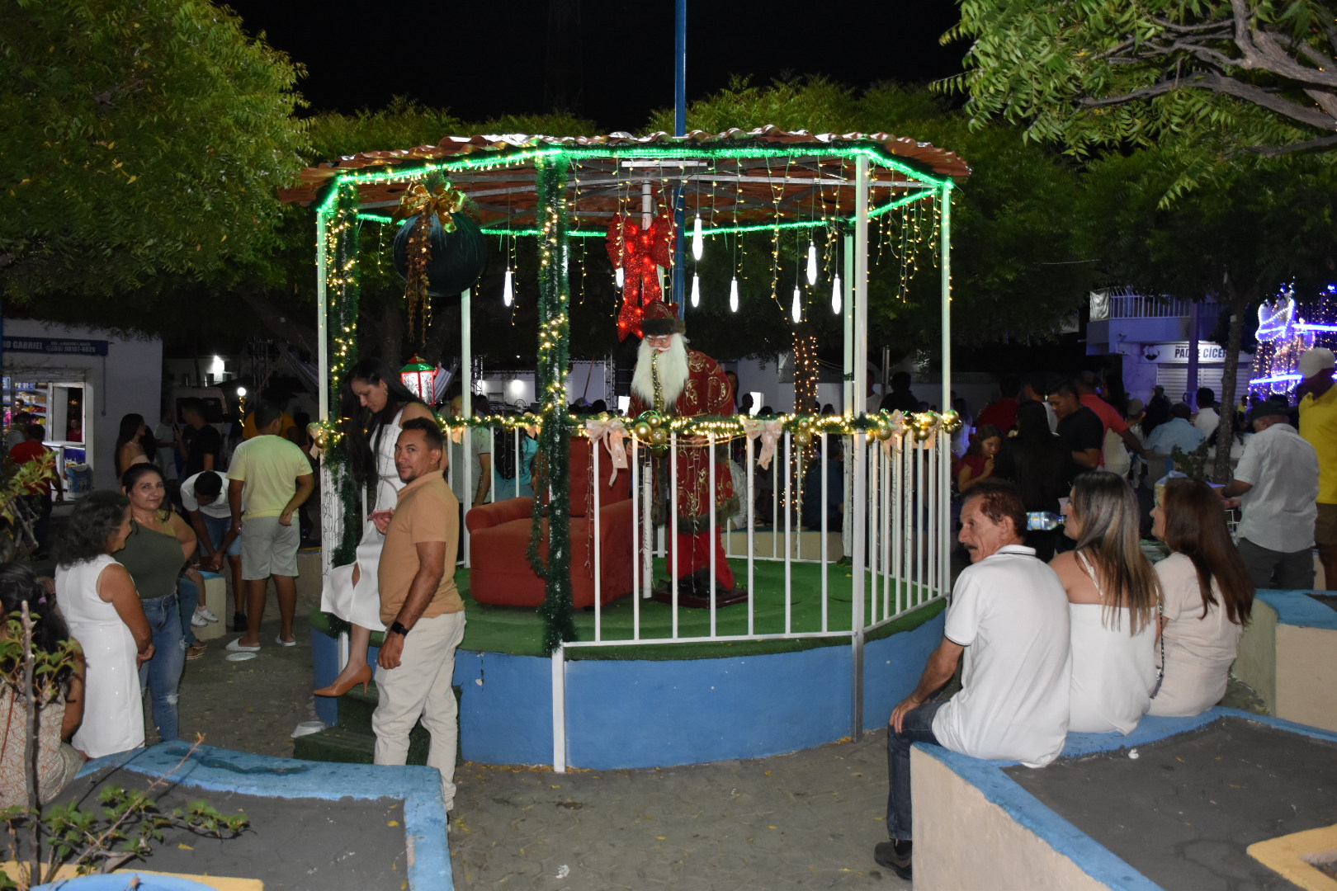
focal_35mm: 33
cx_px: 668
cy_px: 446
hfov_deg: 57.2
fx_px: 1225
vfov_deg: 40.0
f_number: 3.5
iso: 1800
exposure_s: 1/60
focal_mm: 22
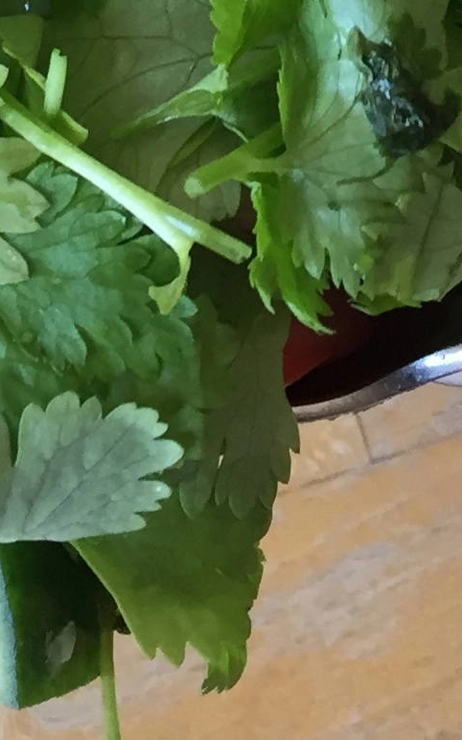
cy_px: -600
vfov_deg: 14.2
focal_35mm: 130
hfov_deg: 10.0
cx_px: 17
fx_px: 2621
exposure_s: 1/33
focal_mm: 4.15
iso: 32
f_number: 2.2
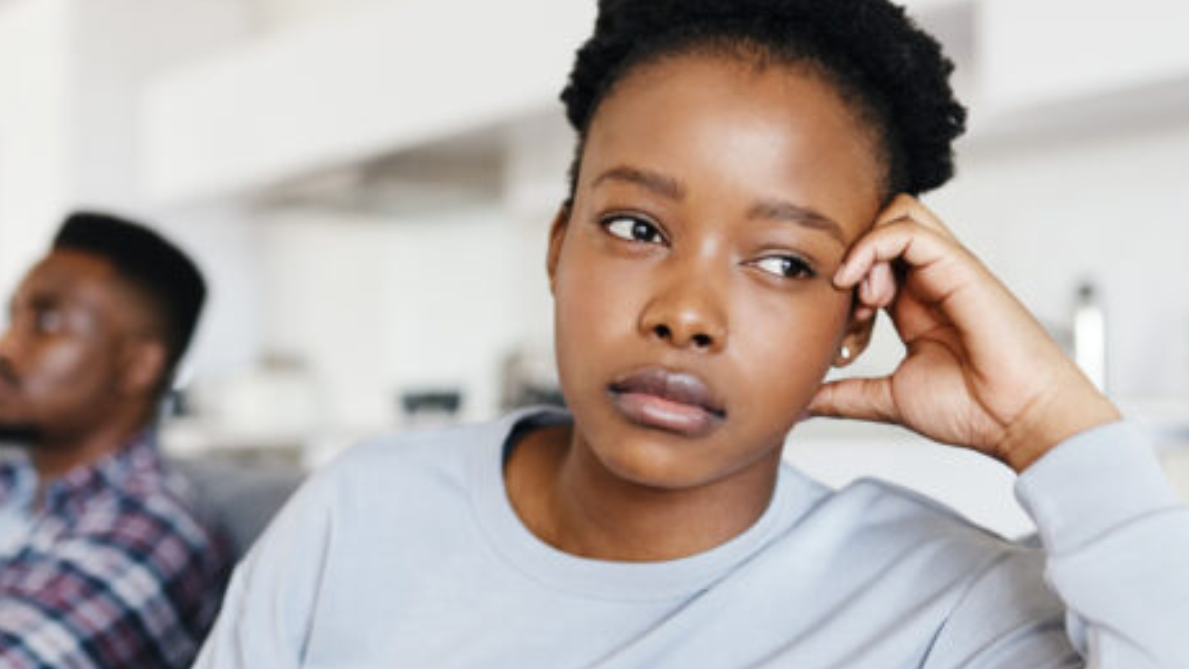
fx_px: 1923
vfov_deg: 19.7
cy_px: 446
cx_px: 378
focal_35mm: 61
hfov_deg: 34.0
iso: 500
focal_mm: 35
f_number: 2
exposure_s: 1/250
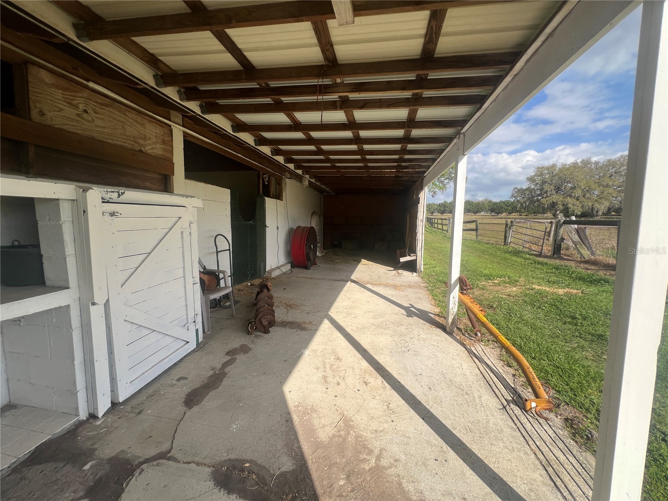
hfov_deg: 106.2
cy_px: 250
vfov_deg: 89.9
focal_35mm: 13
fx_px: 251
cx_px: 334
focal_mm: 1.57
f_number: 1.8
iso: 32
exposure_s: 1/861
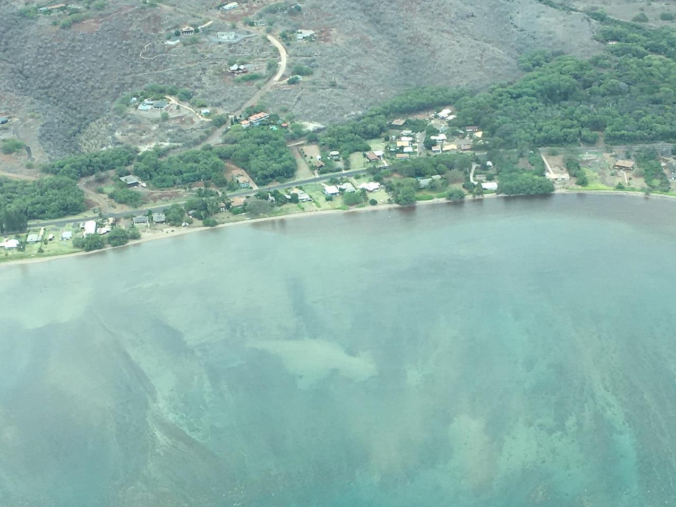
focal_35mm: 70
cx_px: 398
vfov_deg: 21.0
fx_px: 1367
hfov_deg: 27.7
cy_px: 299
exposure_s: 1/785
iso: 25
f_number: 2.2
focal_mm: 4.15
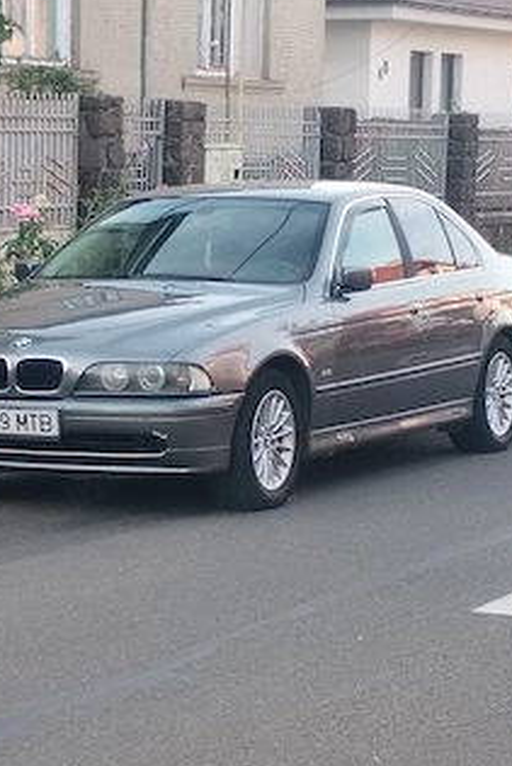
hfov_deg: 10.3
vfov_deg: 15.4
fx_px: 2834
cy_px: 349
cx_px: 172
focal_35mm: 133
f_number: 1.8
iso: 185
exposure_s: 1/120
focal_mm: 4.75
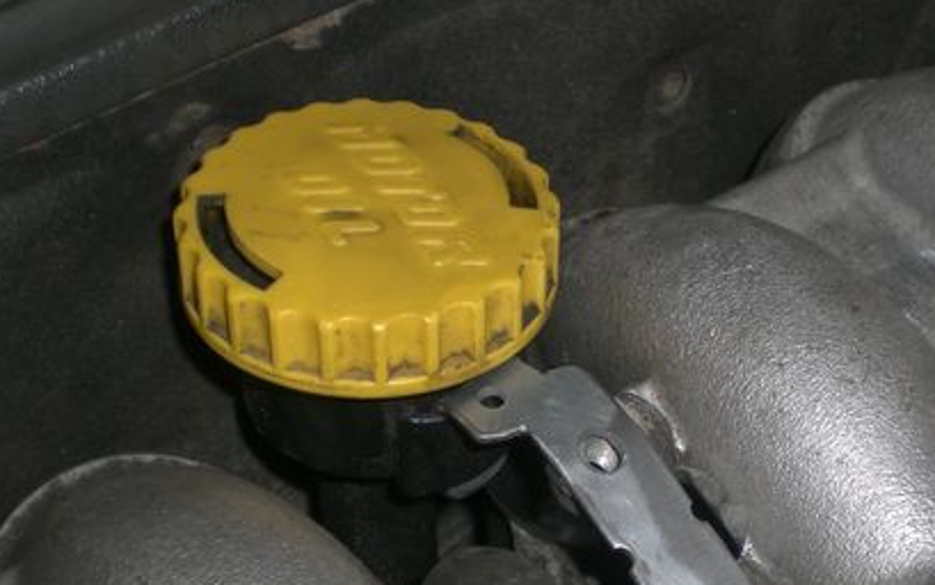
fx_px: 1606
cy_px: 466
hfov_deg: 32.3
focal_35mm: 63
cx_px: 590
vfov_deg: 20.4
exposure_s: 1/60
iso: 50
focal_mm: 6.3
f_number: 3.1
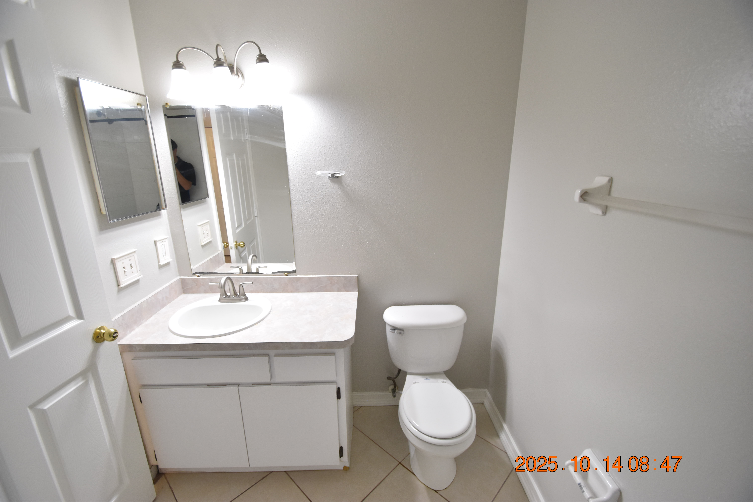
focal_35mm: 15
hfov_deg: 100.4
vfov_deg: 77.3
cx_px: 376
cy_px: 251
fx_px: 314
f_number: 3.5
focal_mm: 10
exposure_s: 1/90
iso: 800
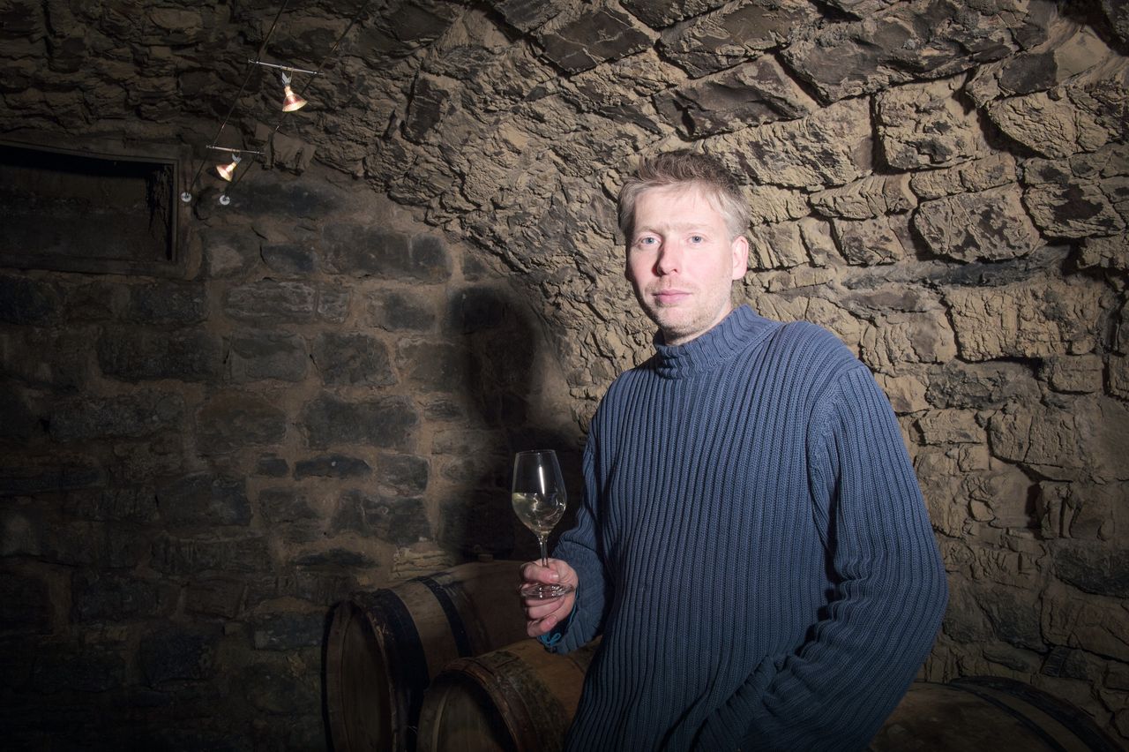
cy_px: 376
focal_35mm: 29
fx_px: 909
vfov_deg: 44.9
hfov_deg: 63.7
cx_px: 564
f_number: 11
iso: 400
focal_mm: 29
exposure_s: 1/250
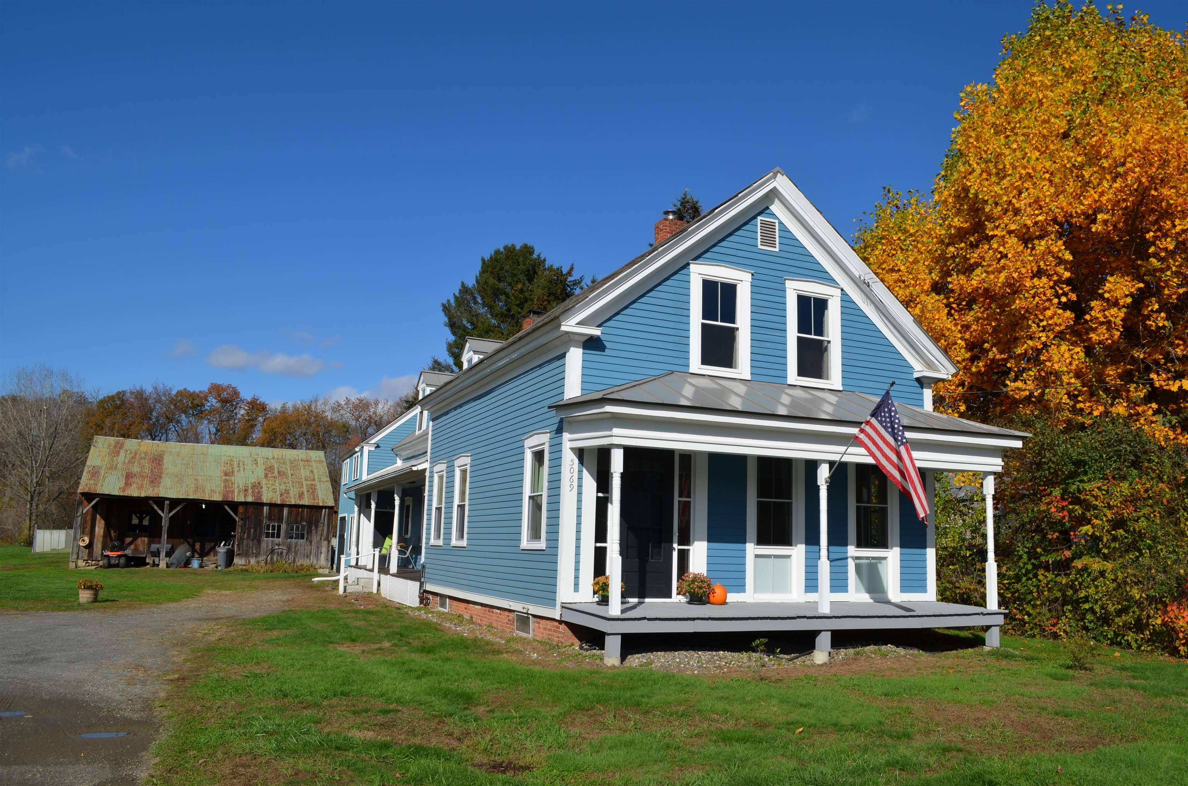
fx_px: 889
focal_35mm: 27
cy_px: 393
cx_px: 594
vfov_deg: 47.7
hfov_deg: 67.5
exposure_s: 1/400
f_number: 9
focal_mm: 18
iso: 100
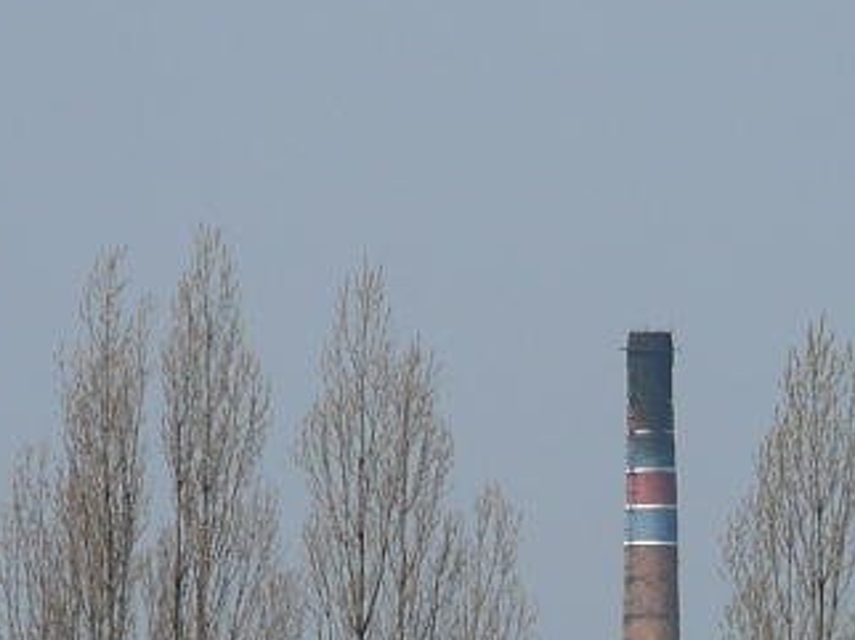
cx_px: 512
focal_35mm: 762
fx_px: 18807
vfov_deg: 1.9
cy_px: 559
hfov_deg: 2.6
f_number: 4.2
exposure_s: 1/800
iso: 80
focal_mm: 52
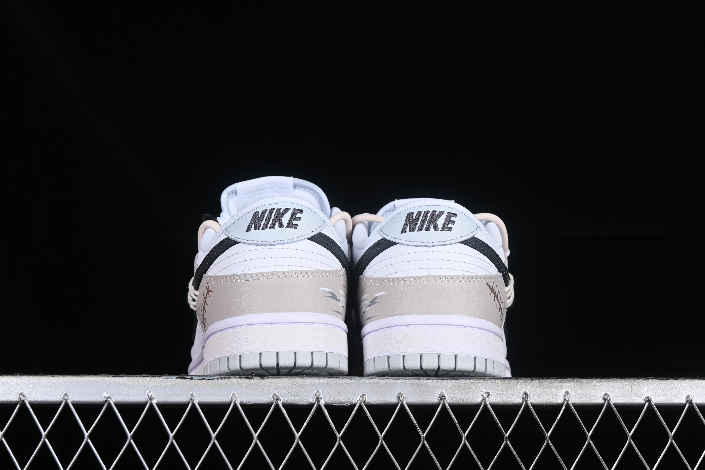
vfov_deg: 18.2
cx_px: 352
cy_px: 235
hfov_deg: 27.0
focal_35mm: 75
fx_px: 1469
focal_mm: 50
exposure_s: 1/80
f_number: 8
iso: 160
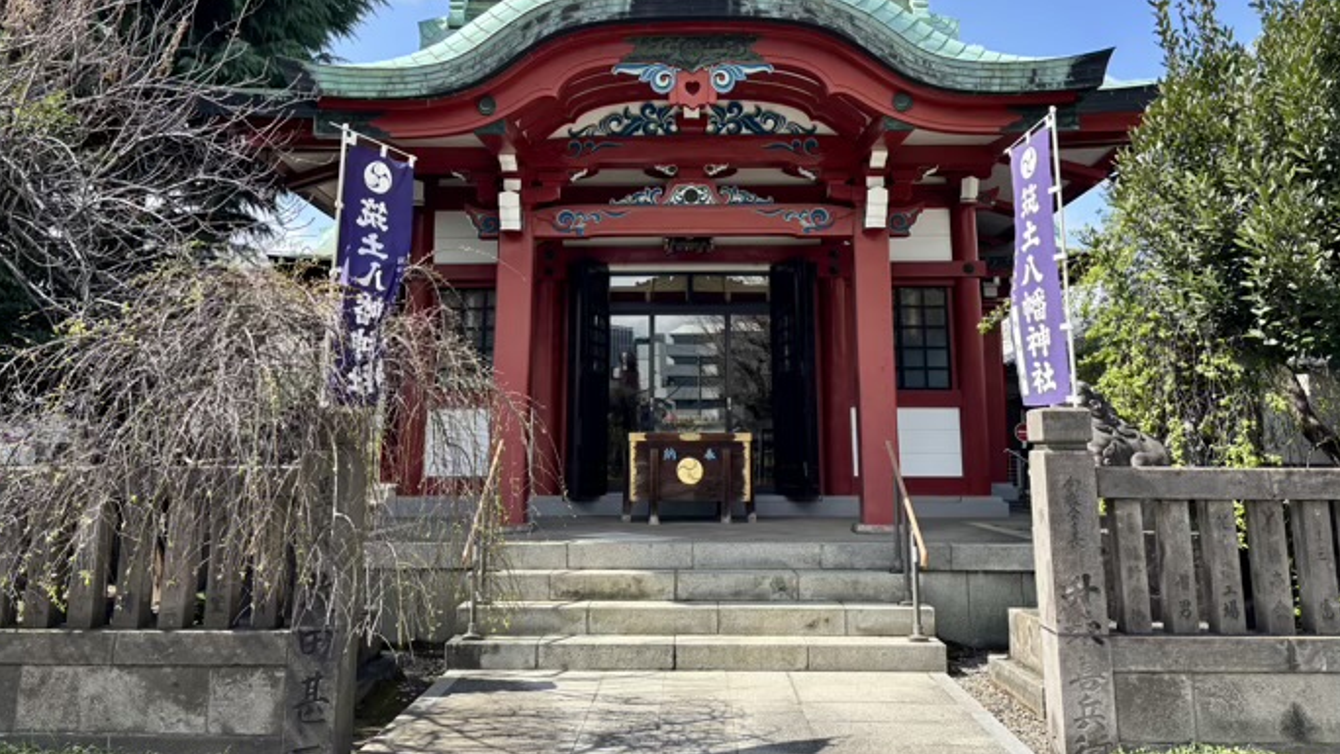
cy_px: 254
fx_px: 1031
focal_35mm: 29
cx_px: 658
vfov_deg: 39.7
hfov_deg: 66.1
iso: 50
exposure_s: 1/1522
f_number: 1.6
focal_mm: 5.96
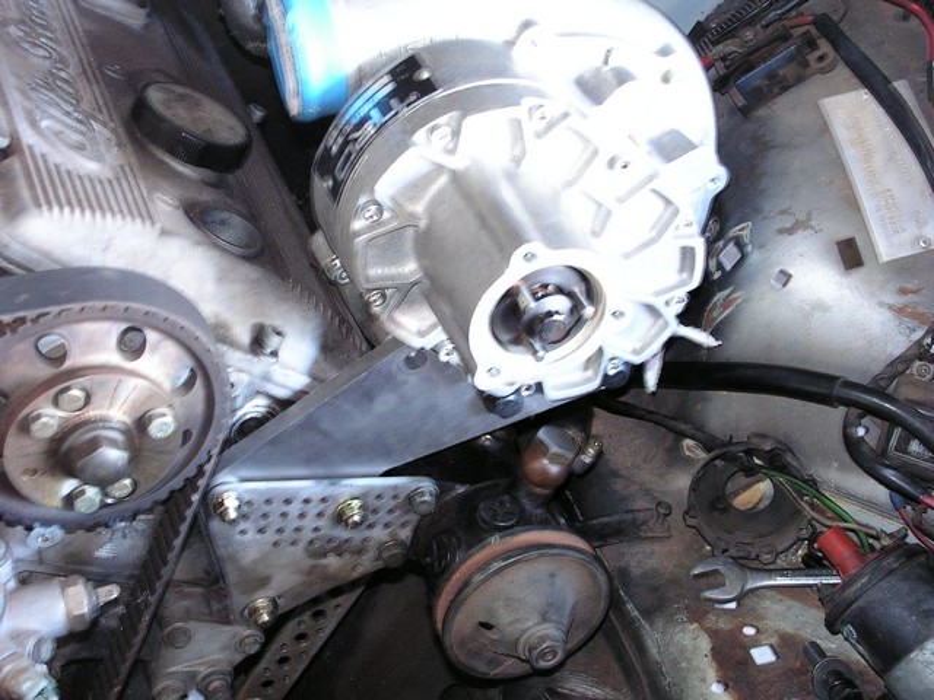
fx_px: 1592
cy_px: 350
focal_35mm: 59
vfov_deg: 24.8
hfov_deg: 32.7
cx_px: 467
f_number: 3.3
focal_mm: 9.9
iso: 200
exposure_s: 1/4
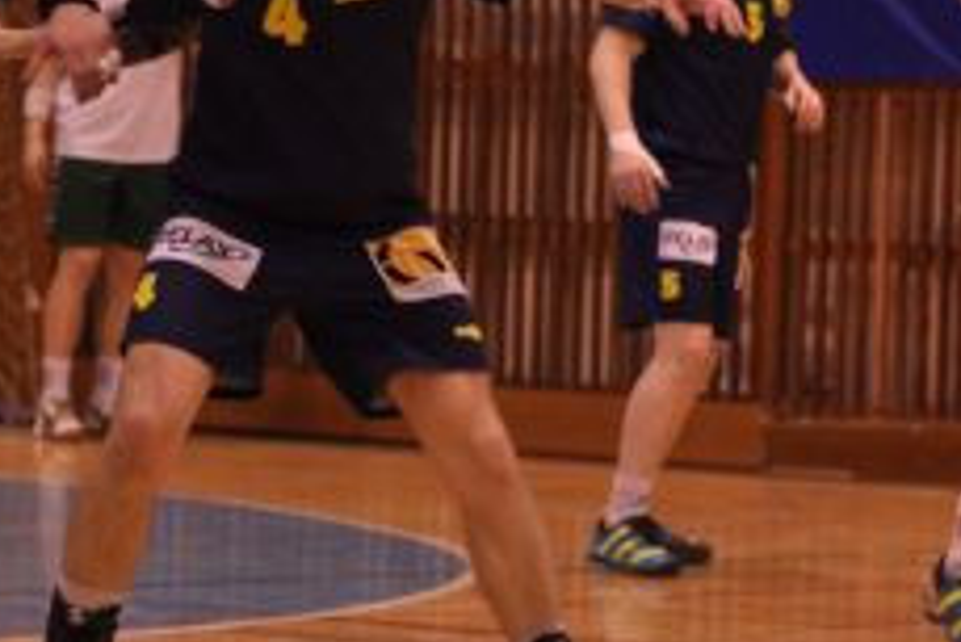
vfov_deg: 4.7
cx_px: -189
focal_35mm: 295
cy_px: 151
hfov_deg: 6.9
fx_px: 7880
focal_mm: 82
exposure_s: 1/125
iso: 500
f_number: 4.5
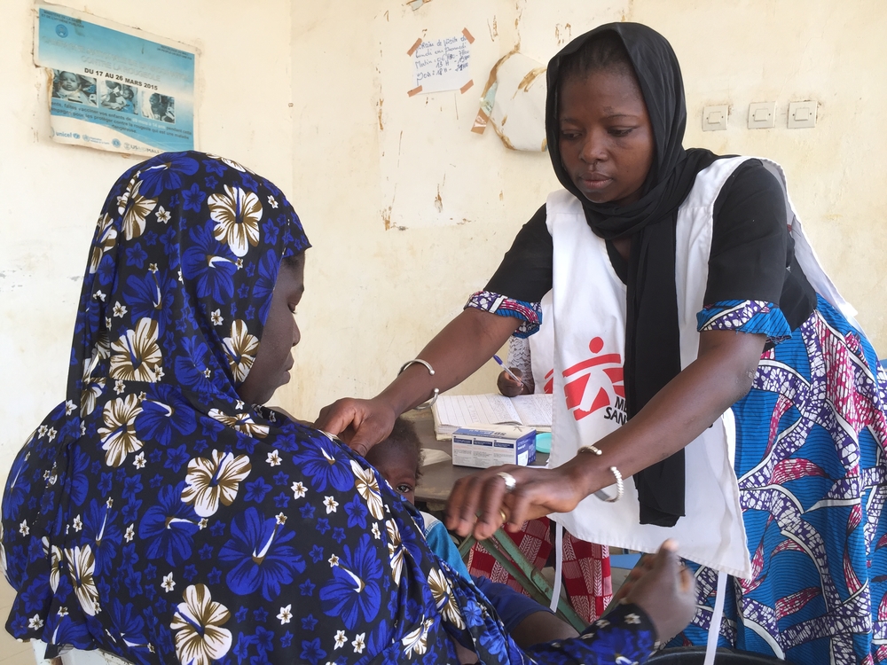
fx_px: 743
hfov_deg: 61.7
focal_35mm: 29
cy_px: 332
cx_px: 444
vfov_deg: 48.2
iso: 40
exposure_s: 1/100
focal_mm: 4.15
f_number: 2.2
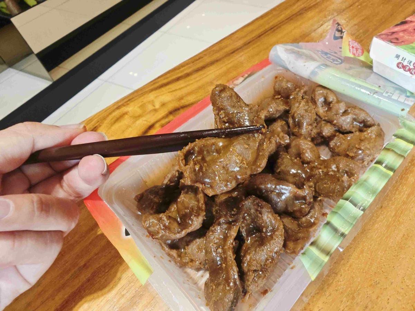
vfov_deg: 58.9
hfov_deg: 73.9
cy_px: 156
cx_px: 208
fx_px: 276
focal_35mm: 23
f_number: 1.8
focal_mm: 2.03
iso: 160
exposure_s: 1/60
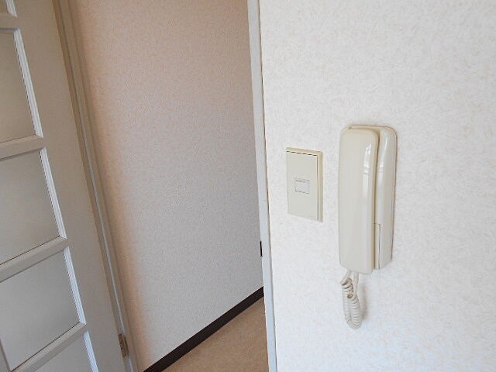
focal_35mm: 26
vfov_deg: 53.1
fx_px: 373
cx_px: 248
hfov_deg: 67.3
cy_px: 186
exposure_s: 1/30
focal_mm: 4.6
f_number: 3.2
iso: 110
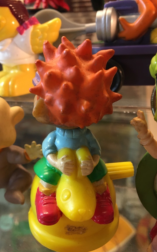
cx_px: 70
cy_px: 127
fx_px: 219
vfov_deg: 59.7
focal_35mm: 32
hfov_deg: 39.4
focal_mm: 4.15
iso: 160
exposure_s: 1/33
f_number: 2.2
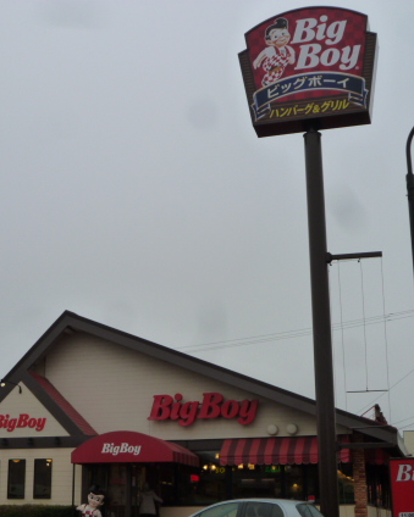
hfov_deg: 27.1
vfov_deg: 33.5
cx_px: 165
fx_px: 858
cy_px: 291
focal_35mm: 56
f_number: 4
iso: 125
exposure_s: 1/160
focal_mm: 6.8
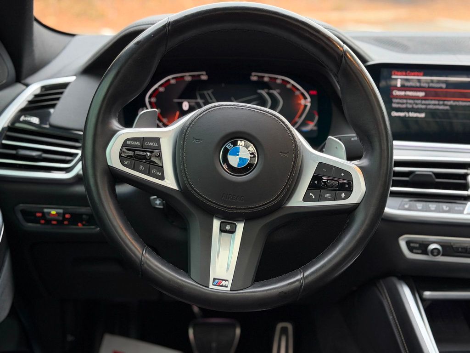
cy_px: 176
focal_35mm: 48
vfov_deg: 30.3
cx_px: 235
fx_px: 652
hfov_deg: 39.7
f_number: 1.78
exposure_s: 1/49
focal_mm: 6.76
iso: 160
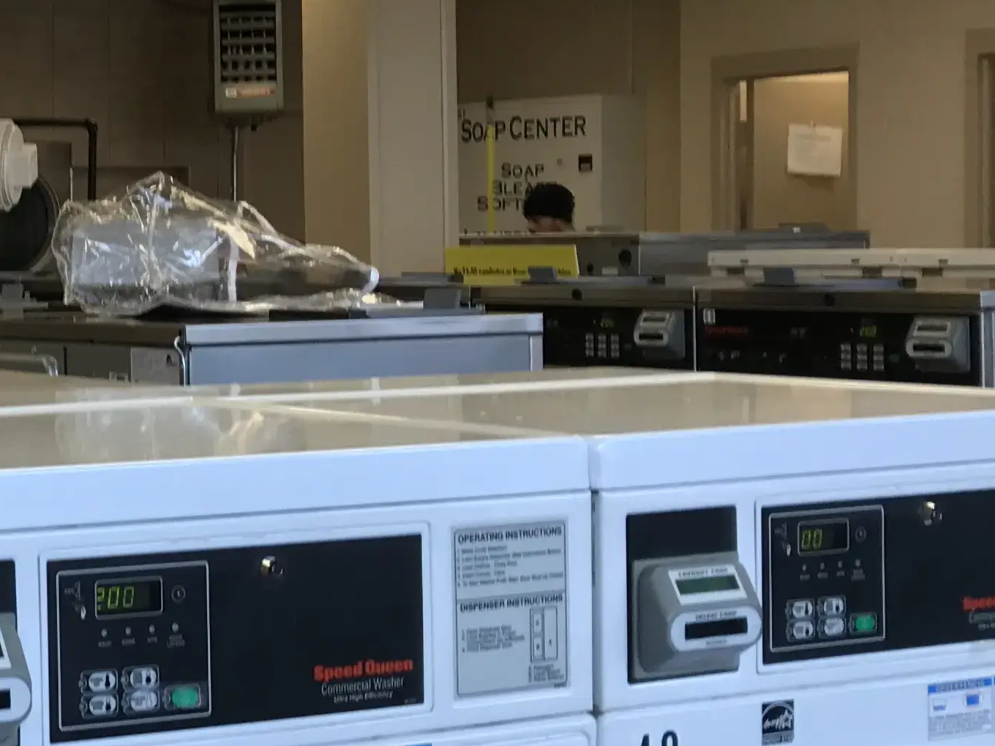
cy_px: 328
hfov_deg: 21.6
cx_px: -253
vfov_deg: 17.8
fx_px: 2386
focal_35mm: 83
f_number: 1.8
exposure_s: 1/60
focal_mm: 3.99
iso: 32
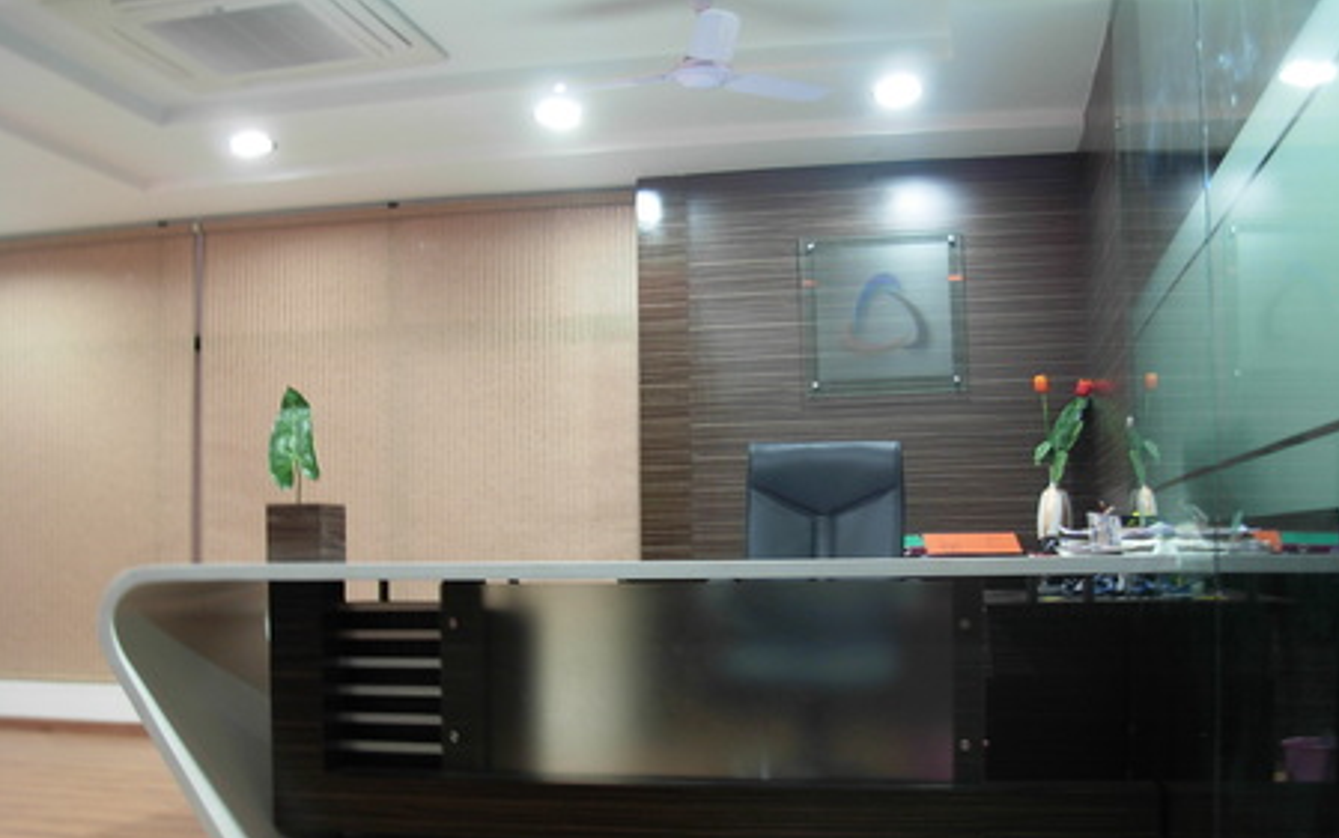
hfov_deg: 48.2
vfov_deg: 31.2
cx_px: 675
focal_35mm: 41
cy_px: 508
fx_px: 1497
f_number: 2.9
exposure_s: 1/4.2
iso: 79
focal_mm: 6.3
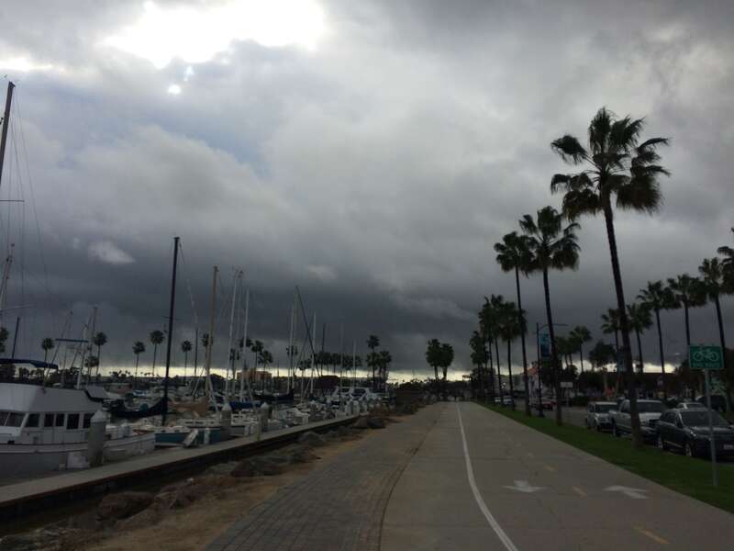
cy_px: 276
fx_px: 615
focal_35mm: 29
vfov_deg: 48.2
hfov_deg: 61.7
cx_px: 367
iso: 32
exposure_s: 1/2283
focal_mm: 4.15
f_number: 2.2
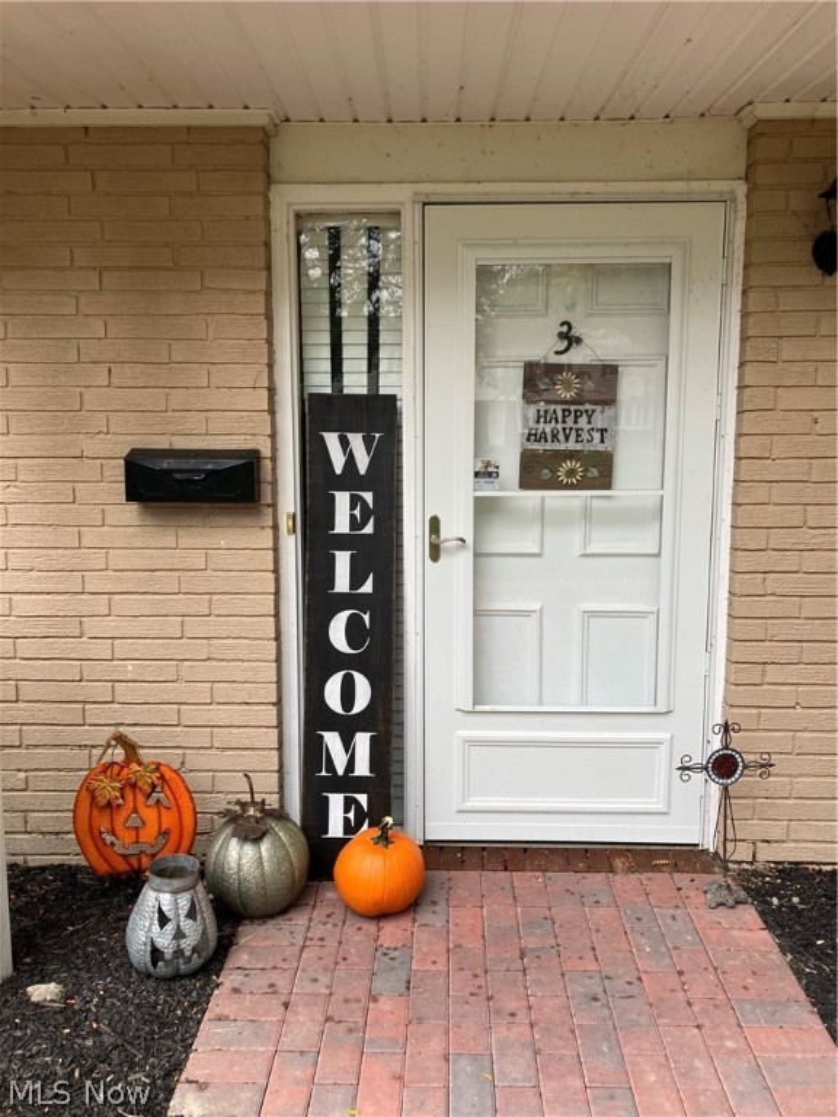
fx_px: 904
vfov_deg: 63.4
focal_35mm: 28
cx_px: 419
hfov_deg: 49.7
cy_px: 558
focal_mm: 3.99
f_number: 1.8
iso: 25
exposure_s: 1/122
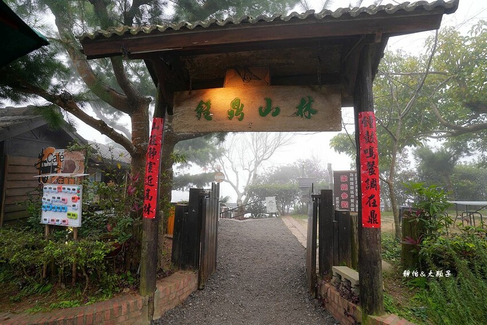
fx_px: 230
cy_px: 162
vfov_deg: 70.4
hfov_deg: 93.3
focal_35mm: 17
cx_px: 244
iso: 100
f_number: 5
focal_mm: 17
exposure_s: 1/100
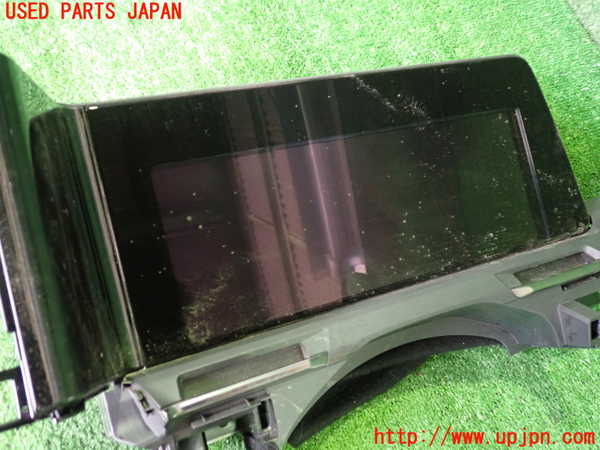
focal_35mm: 30
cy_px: 225
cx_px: 300
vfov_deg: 46.8
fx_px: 520
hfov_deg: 60.0
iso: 800
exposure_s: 1/13
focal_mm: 5.4
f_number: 2.3
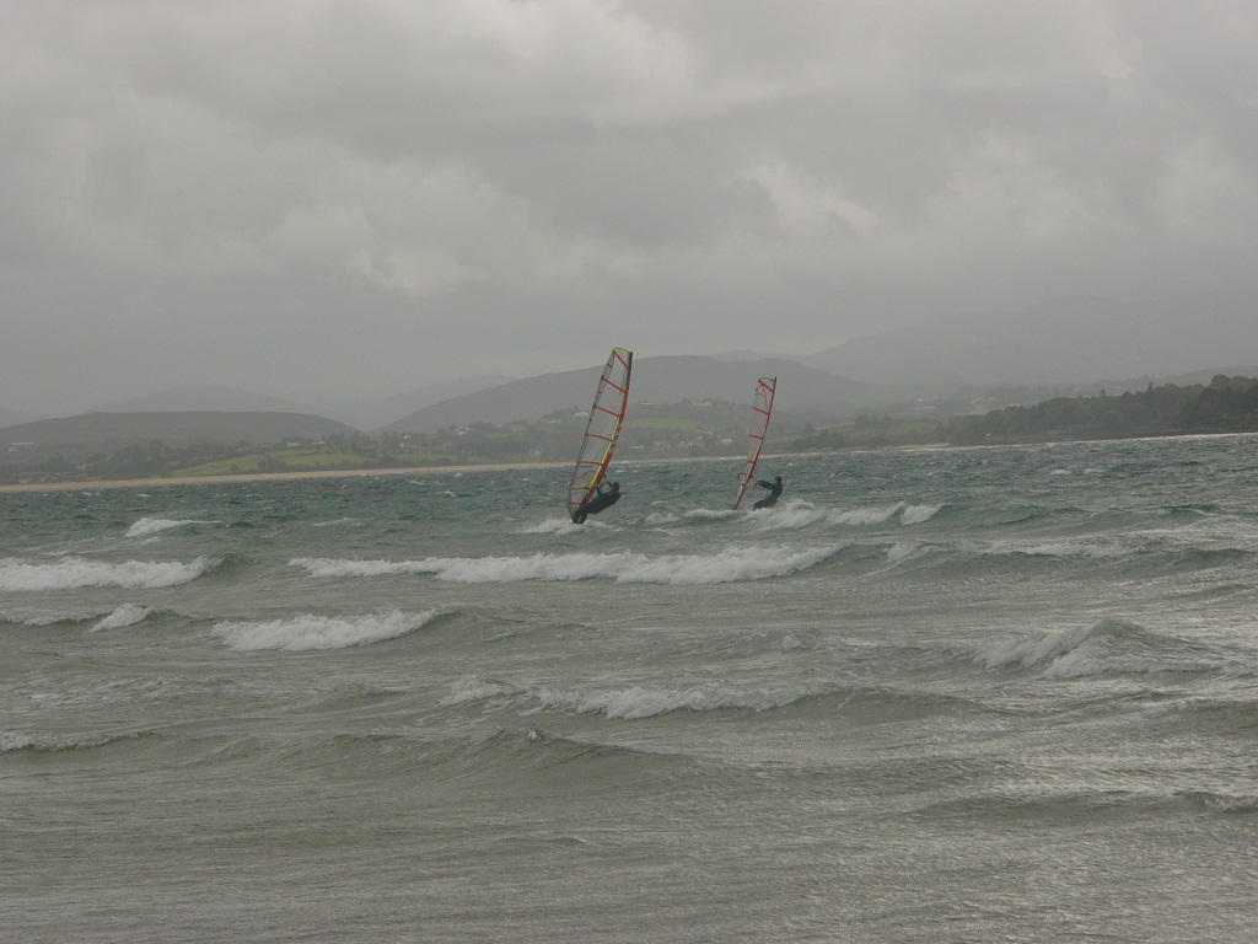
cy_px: 472
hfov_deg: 13.1
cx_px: 629
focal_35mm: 151
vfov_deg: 9.8
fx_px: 5488
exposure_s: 1/400
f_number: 5.2
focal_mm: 25.2
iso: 50
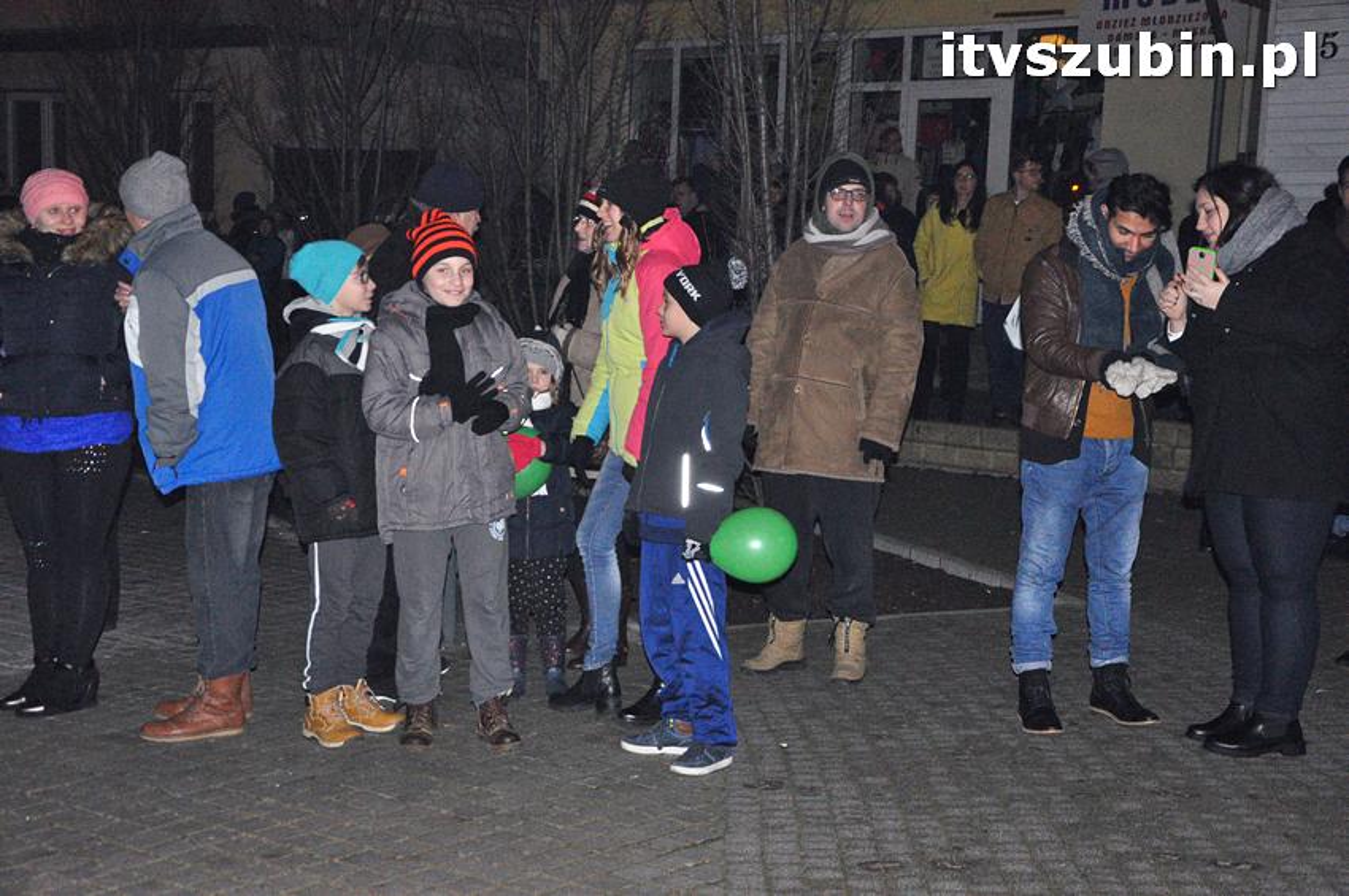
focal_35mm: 57
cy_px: 448
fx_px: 2134
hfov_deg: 35.1
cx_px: 674
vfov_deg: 23.7
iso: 3200
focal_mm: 38
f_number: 5.6
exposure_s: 1/60
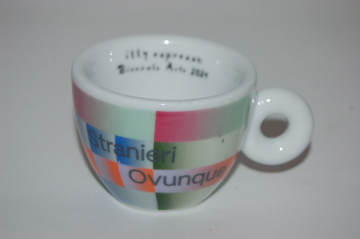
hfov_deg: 17.1
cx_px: 180
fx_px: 1199
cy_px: 120
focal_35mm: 120
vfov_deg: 11.4
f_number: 7.1
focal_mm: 80
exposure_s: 1/125
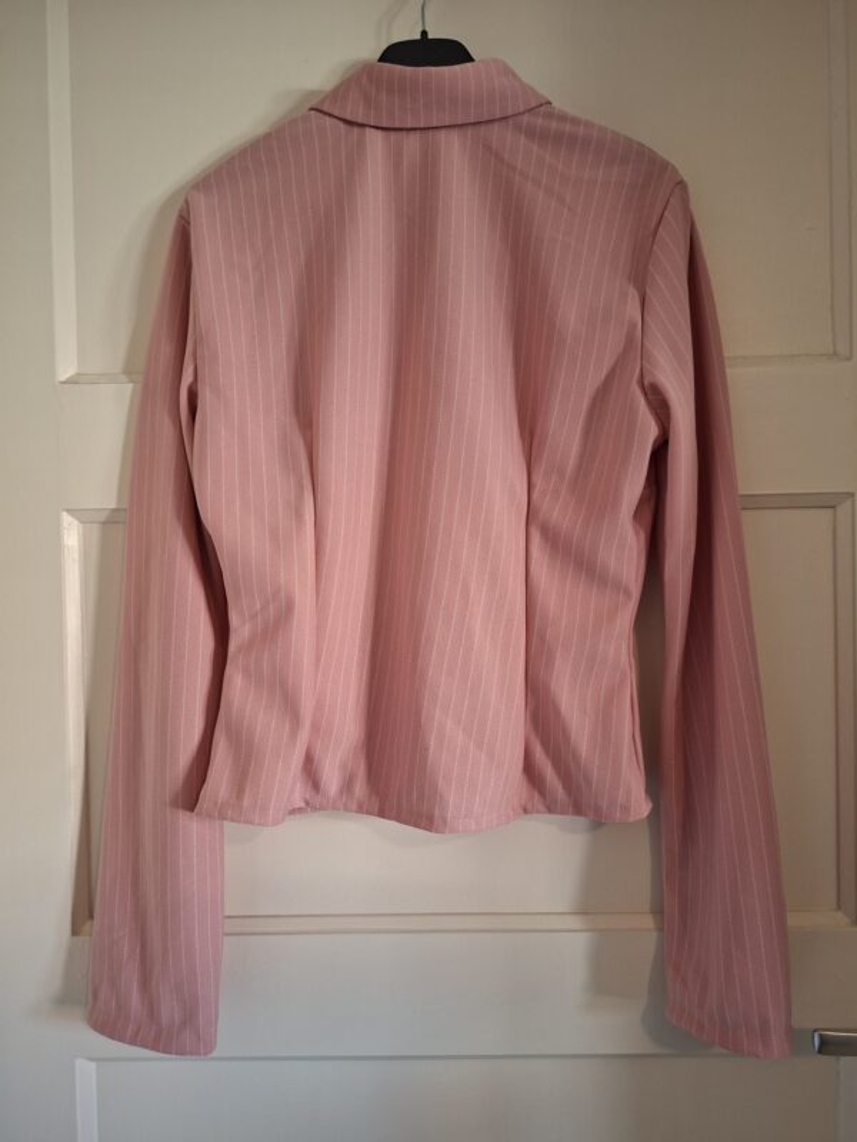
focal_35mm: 23
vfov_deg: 73.9
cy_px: 571
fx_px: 759
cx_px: 428
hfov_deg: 58.9
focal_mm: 5.54
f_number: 1.8
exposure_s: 1/30
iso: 250
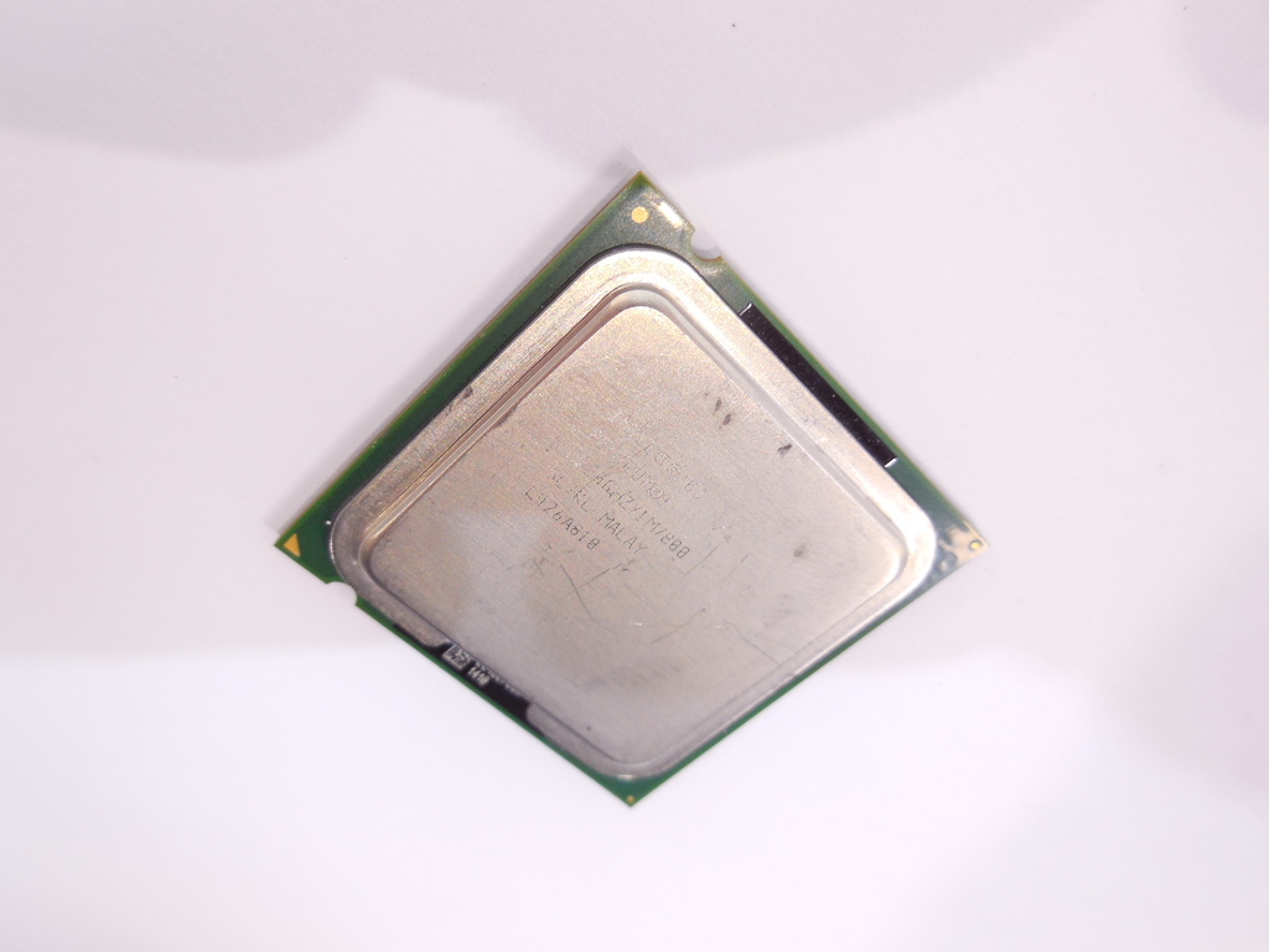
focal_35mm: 25
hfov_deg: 69.4
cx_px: 634
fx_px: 916
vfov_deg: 54.9
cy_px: 476
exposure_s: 1/30
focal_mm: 4.5
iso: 125
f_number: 3.1
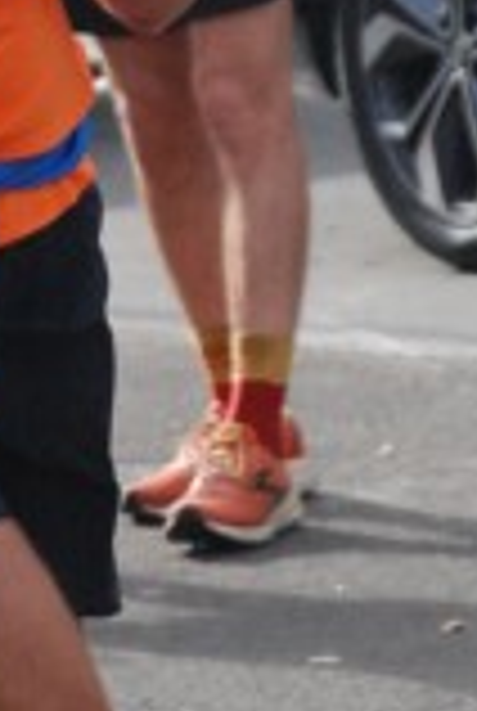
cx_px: -97
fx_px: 10131
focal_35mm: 512
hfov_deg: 2.7
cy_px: 135
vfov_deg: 4.0
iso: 1000
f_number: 5.6
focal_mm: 90
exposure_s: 1/800
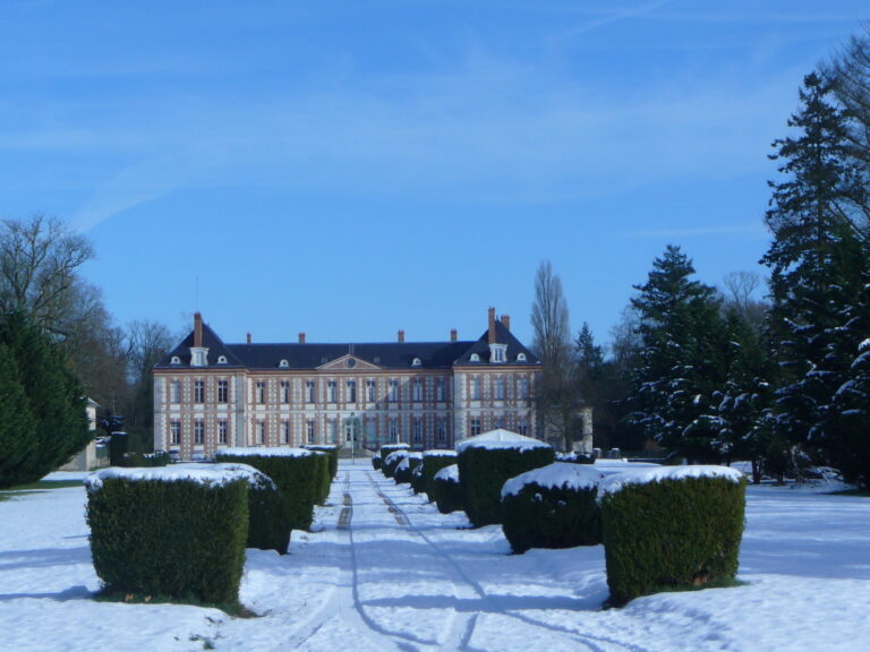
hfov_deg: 18.7
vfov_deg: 14.1
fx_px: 2639
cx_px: 435
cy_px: 326
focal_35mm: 105
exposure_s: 1/500
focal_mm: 15.6
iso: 80
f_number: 6.3
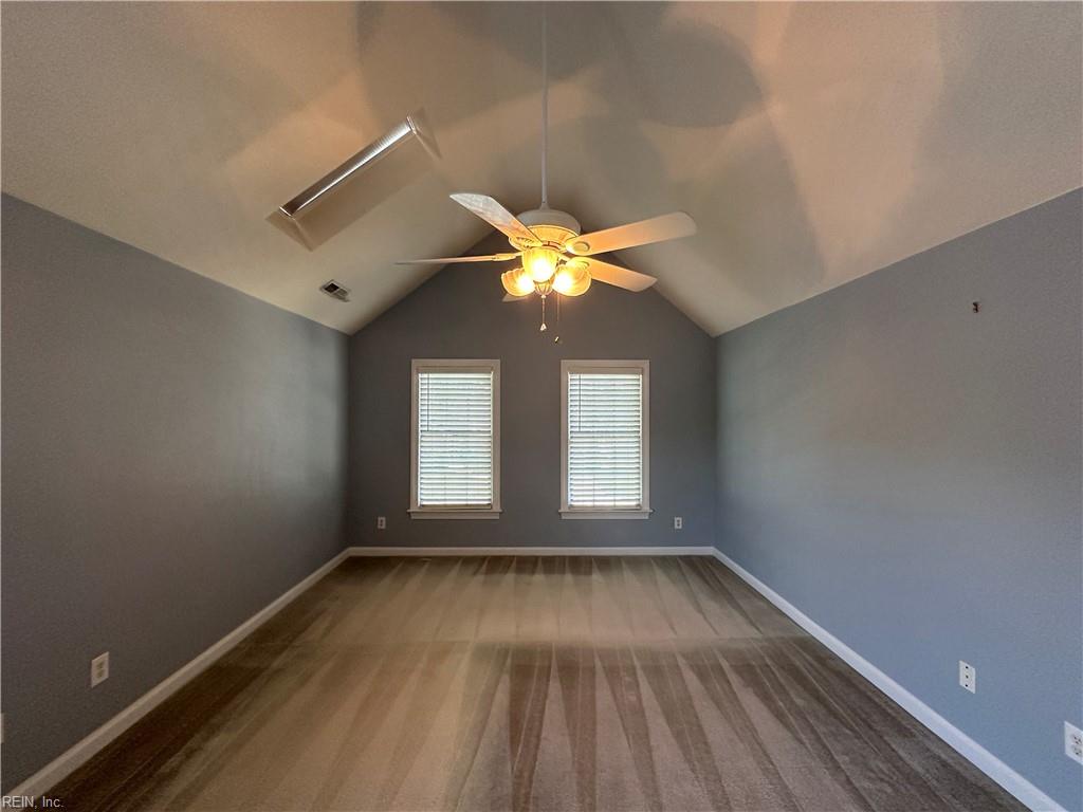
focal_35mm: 14
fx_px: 438
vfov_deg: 85.7
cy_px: 406
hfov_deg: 102.1
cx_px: 542
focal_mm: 2.22
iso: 320
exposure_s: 1/120
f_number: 2.2
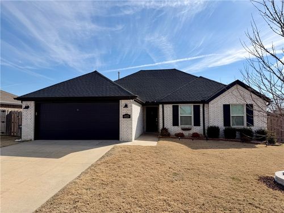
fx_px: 197
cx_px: 142
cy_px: 106
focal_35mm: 24
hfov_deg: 71.6
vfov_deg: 56.8
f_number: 1.78
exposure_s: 1/7353
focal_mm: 6.76
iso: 80
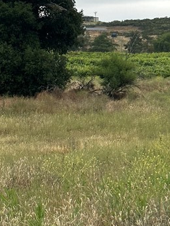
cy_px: 93
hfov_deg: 10.2
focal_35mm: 144
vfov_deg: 13.7
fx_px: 942
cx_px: 157
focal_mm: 6.86
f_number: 1.78
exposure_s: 1/2070
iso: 64
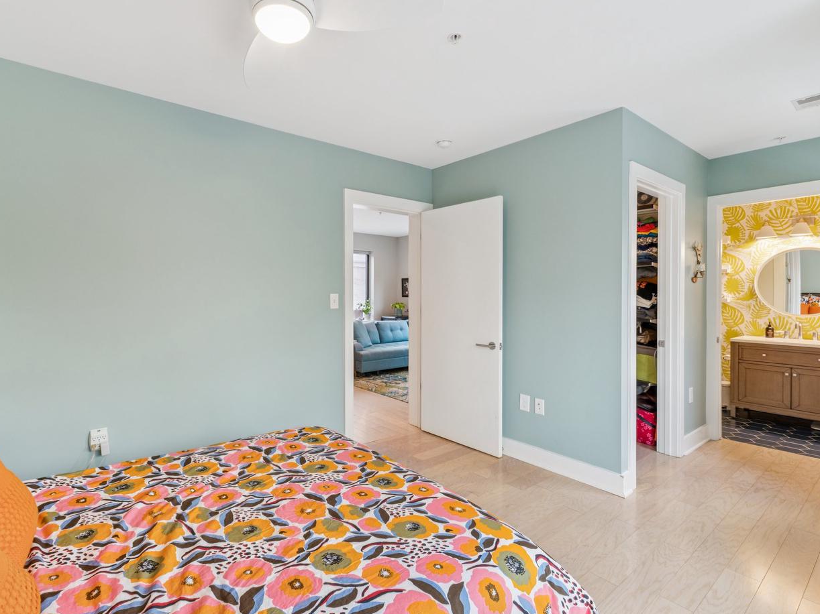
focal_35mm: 17
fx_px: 403
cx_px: 359
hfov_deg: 90.6
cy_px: 295
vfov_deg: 74.7
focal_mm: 10
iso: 250
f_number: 9
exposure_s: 1/6
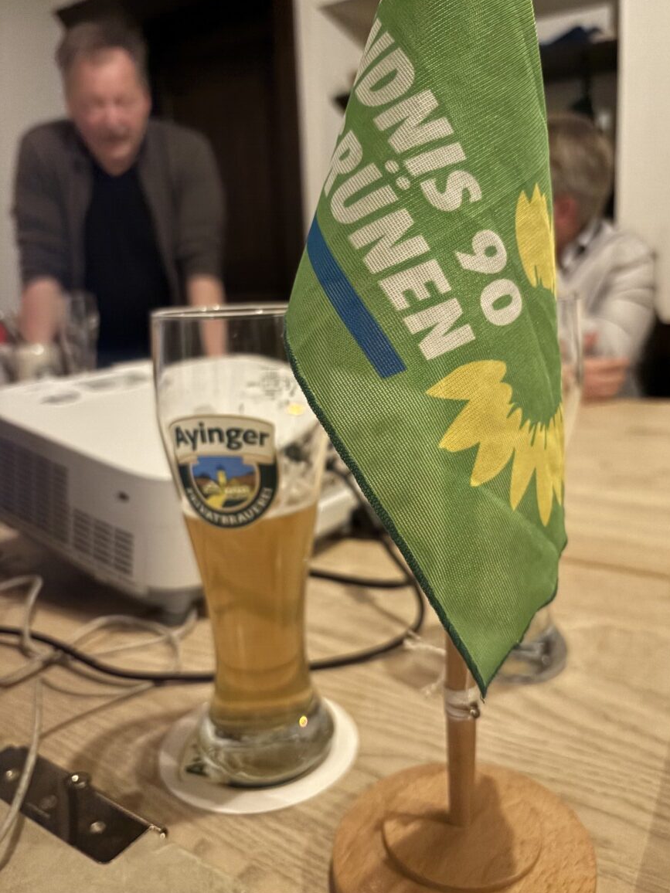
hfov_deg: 51.3
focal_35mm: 27
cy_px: 433
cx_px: 347
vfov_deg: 65.3
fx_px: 697
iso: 1000
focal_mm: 5.96
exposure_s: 1/20
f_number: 1.6
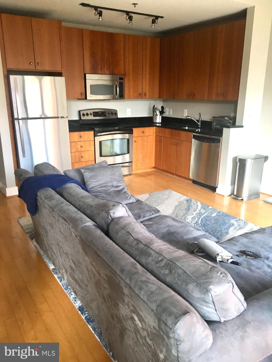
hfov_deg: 48.2
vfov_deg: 61.7
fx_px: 304
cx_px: 136
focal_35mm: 29
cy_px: 181
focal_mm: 4.15
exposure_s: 1/30
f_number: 2.2
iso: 125
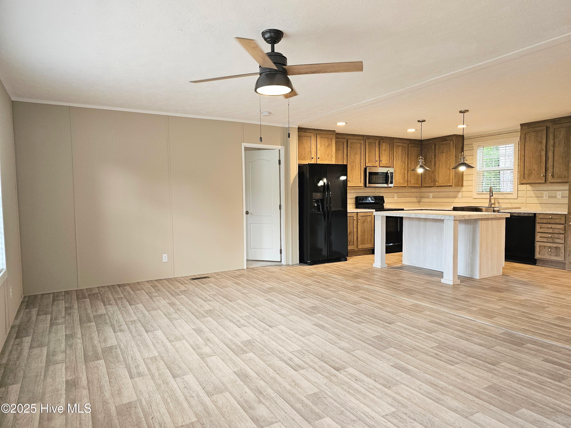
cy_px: 214
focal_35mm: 23
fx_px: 379
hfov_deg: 73.9
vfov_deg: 58.9
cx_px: 286
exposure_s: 1/120
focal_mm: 6.3
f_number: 1.7
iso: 320
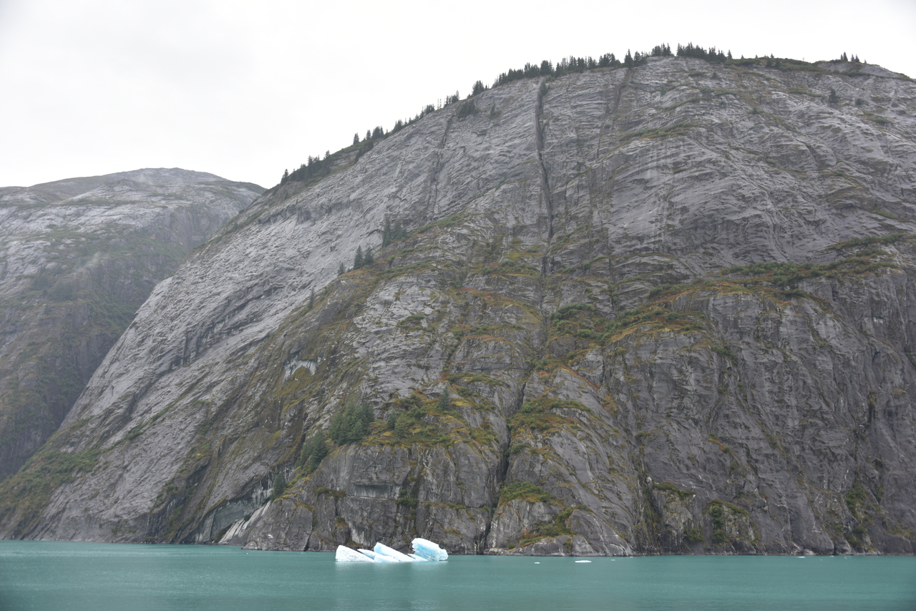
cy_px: 306
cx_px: 458
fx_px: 865
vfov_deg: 38.9
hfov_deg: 55.8
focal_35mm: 34
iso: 100
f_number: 4.5
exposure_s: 1/80
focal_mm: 34
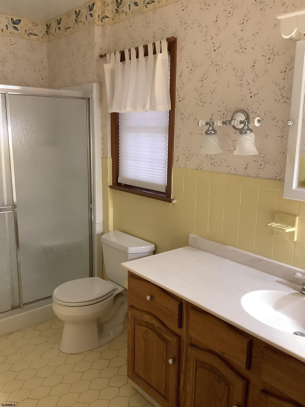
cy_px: 204
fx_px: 364
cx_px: 152
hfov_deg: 45.4
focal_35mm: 31
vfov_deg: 58.4
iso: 250
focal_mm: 3.3
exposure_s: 1/40
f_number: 2.4
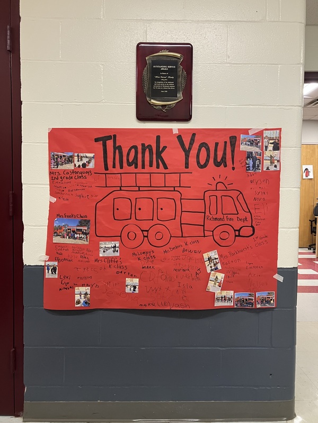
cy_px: 212
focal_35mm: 28
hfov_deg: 49.7
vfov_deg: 63.4
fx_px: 343
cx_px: 159
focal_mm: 3.99
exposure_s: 1/60
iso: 200
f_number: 1.8
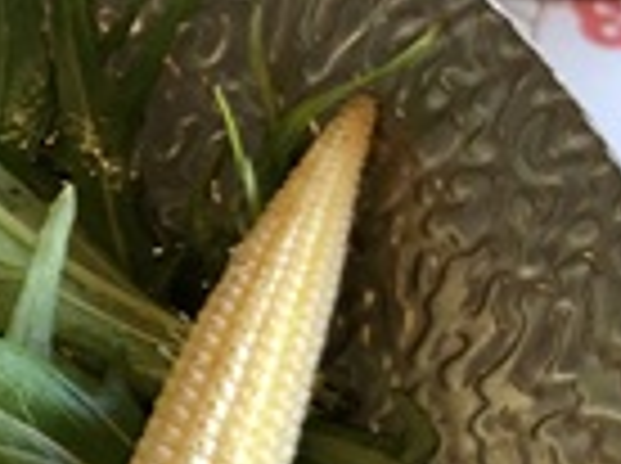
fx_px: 2131
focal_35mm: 119
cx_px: -511
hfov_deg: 14.5
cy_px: 622
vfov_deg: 12.0
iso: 32
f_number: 1.8
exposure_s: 1/24
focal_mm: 4
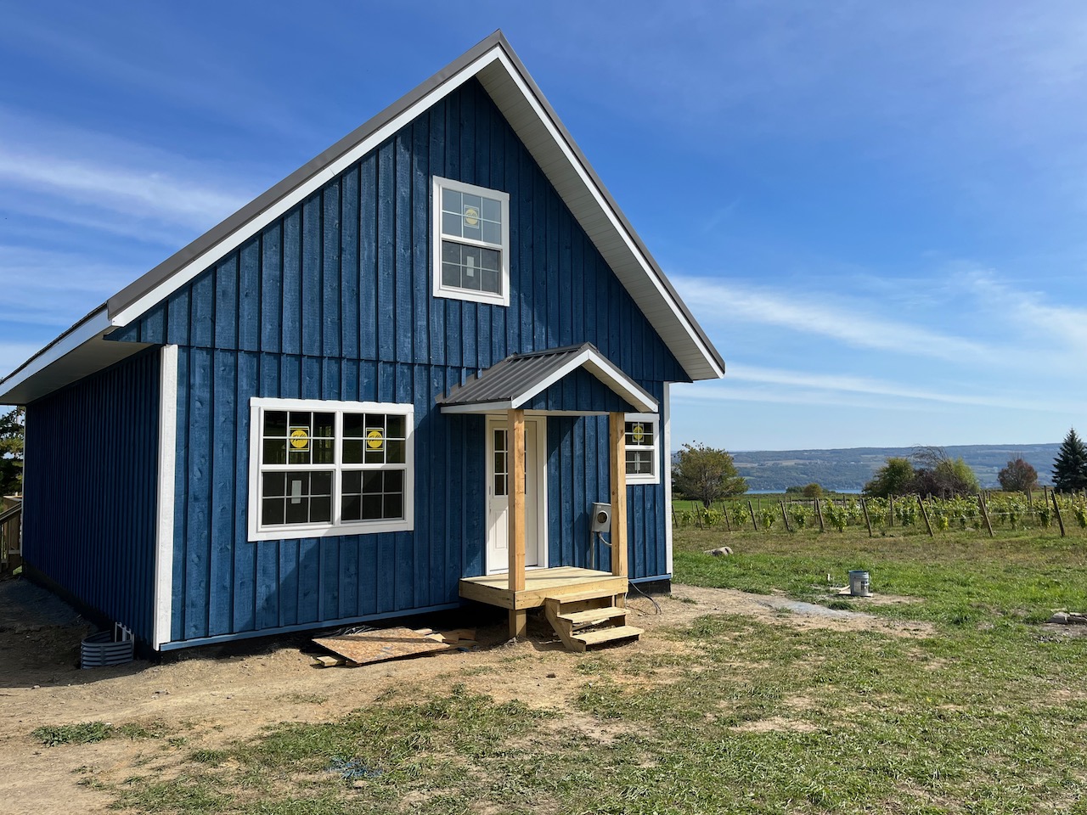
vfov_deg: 53.1
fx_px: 816
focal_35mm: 26
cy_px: 408
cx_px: 544
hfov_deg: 67.3
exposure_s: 1/4149
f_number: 1.6
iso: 50
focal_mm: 5.1
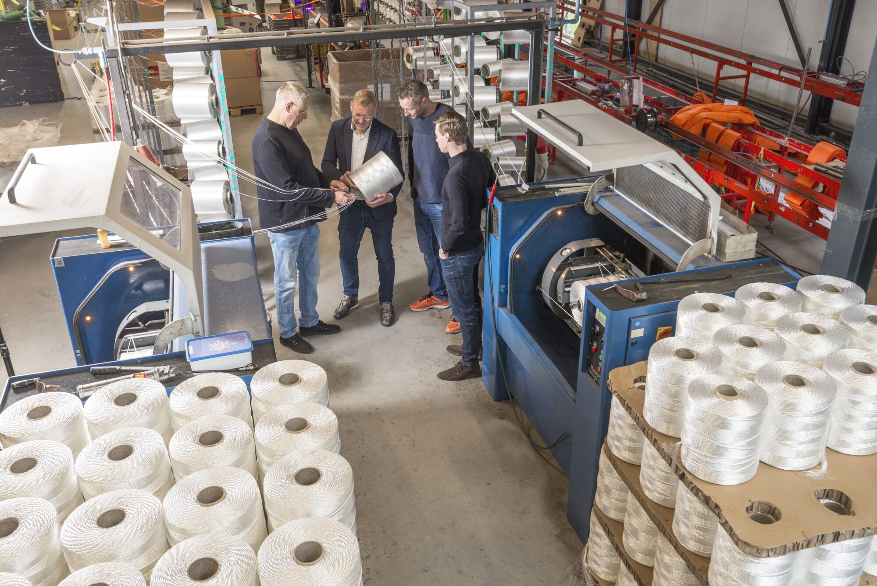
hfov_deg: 58.7
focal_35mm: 32
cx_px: 438
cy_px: 293
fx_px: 780
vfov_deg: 41.1
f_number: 8
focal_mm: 32
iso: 500
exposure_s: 1/30
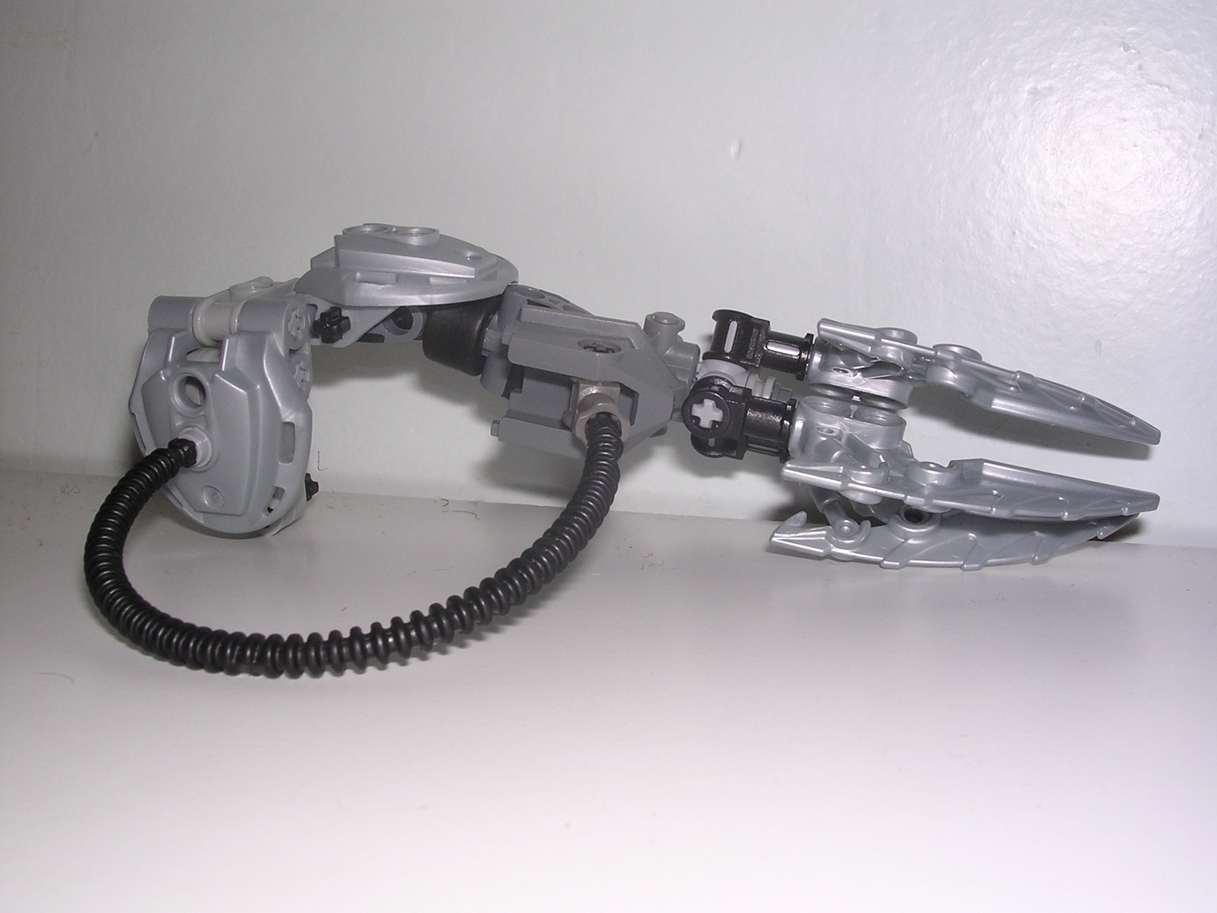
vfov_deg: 37.7
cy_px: 456
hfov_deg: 49.0
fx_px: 1336
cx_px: 608
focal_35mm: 38
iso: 100
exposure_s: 1/60.1
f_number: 5.6
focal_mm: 5.8
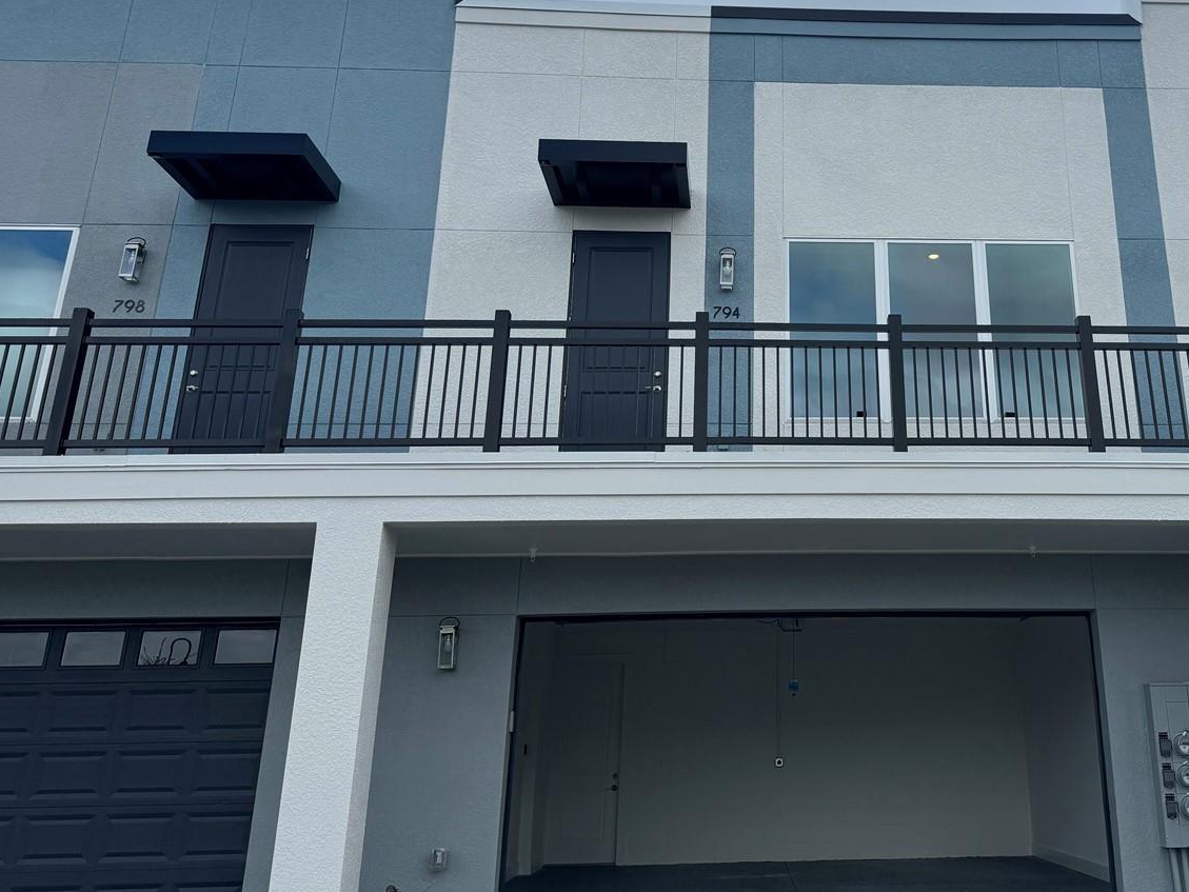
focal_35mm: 34
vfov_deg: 41.4
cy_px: 315
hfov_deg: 52.5
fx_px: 1168
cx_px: 831
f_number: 1.78
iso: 80
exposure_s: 1/3597
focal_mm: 6.76
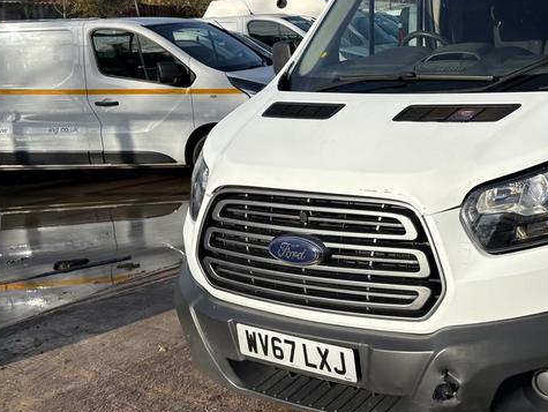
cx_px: 504
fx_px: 776
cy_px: 140
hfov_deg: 36.2
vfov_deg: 29.5
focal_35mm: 49
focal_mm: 5.96
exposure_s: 1/3831
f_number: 1.6
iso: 50
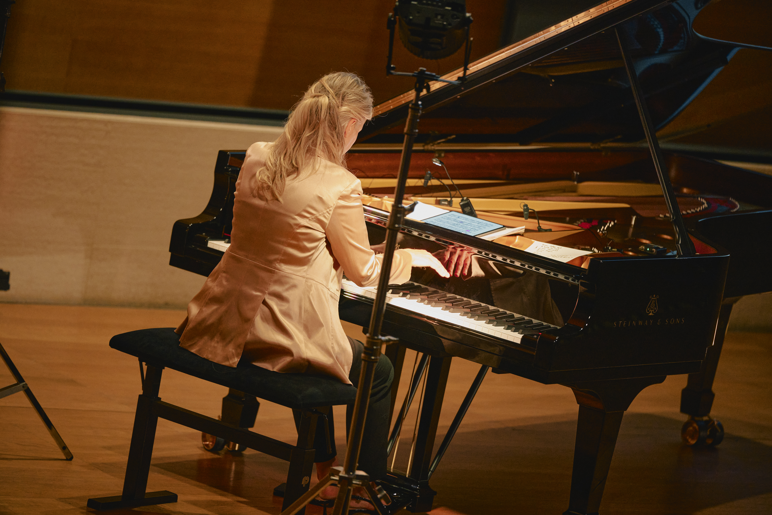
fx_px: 3860
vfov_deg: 7.6
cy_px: 258
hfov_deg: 11.4
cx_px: 386
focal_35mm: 180
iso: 3200
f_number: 2.8
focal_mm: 180
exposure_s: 1/250
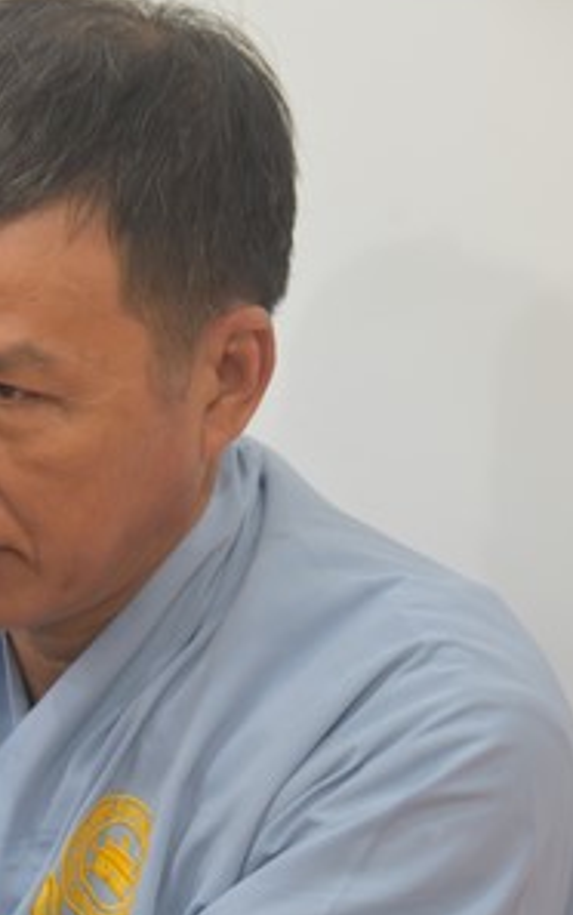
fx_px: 4566
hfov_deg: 7.1
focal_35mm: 183
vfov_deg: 11.4
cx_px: -86
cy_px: 598
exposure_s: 1/60
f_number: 4
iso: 1250
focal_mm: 86
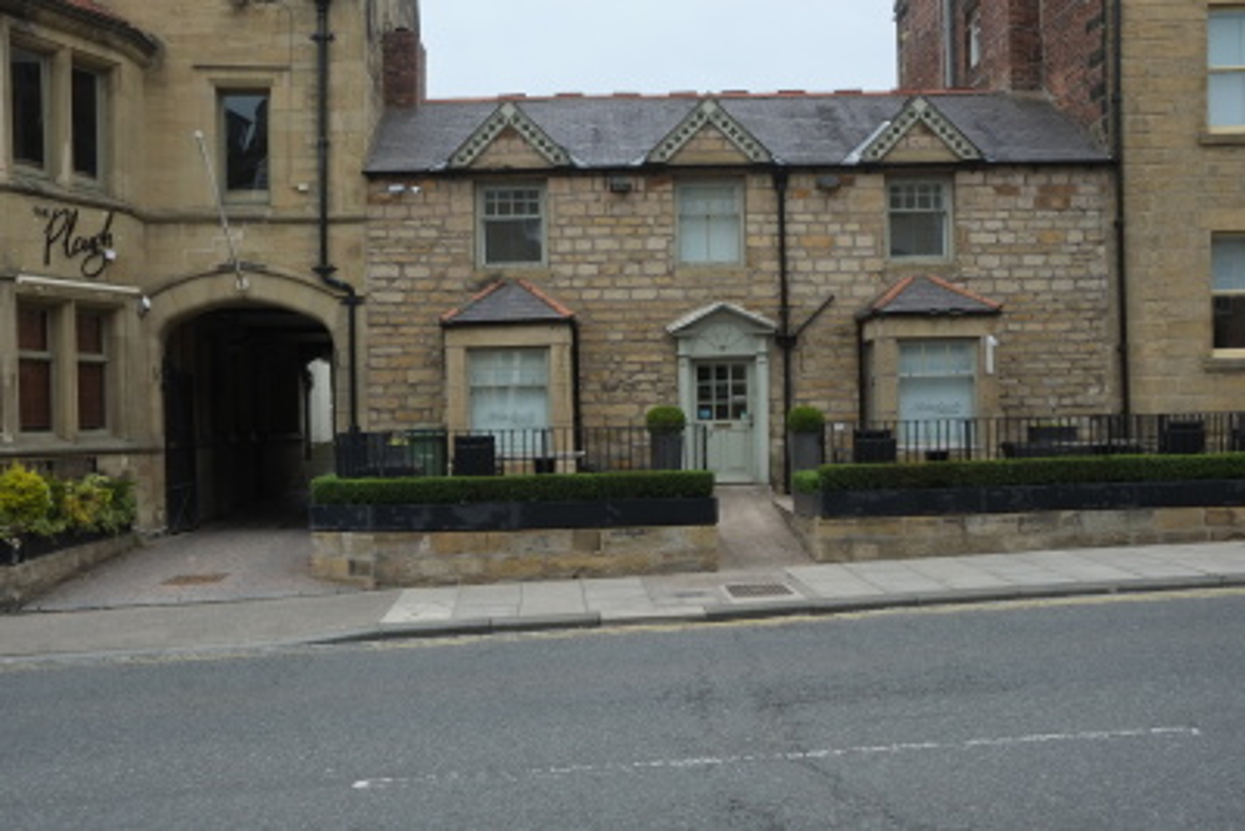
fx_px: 1211
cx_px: 622
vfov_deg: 37.9
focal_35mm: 35
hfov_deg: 54.4
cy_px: 416
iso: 800
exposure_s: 1/200
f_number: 14
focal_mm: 23
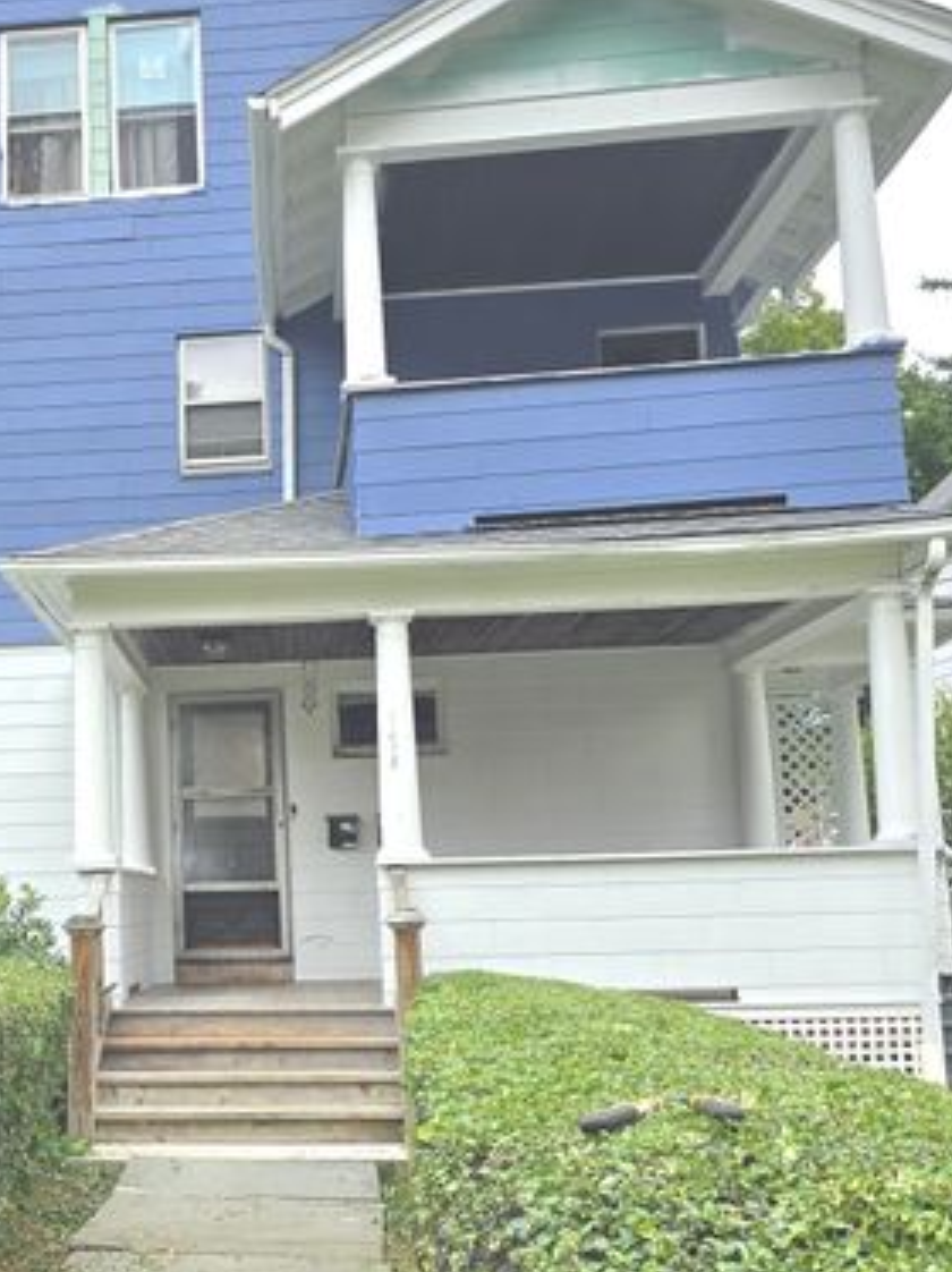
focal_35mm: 41
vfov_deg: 45.7
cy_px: 723
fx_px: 1505
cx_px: 177
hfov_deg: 33.9
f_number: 1.7
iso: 12
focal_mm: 6.3
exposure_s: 1/533
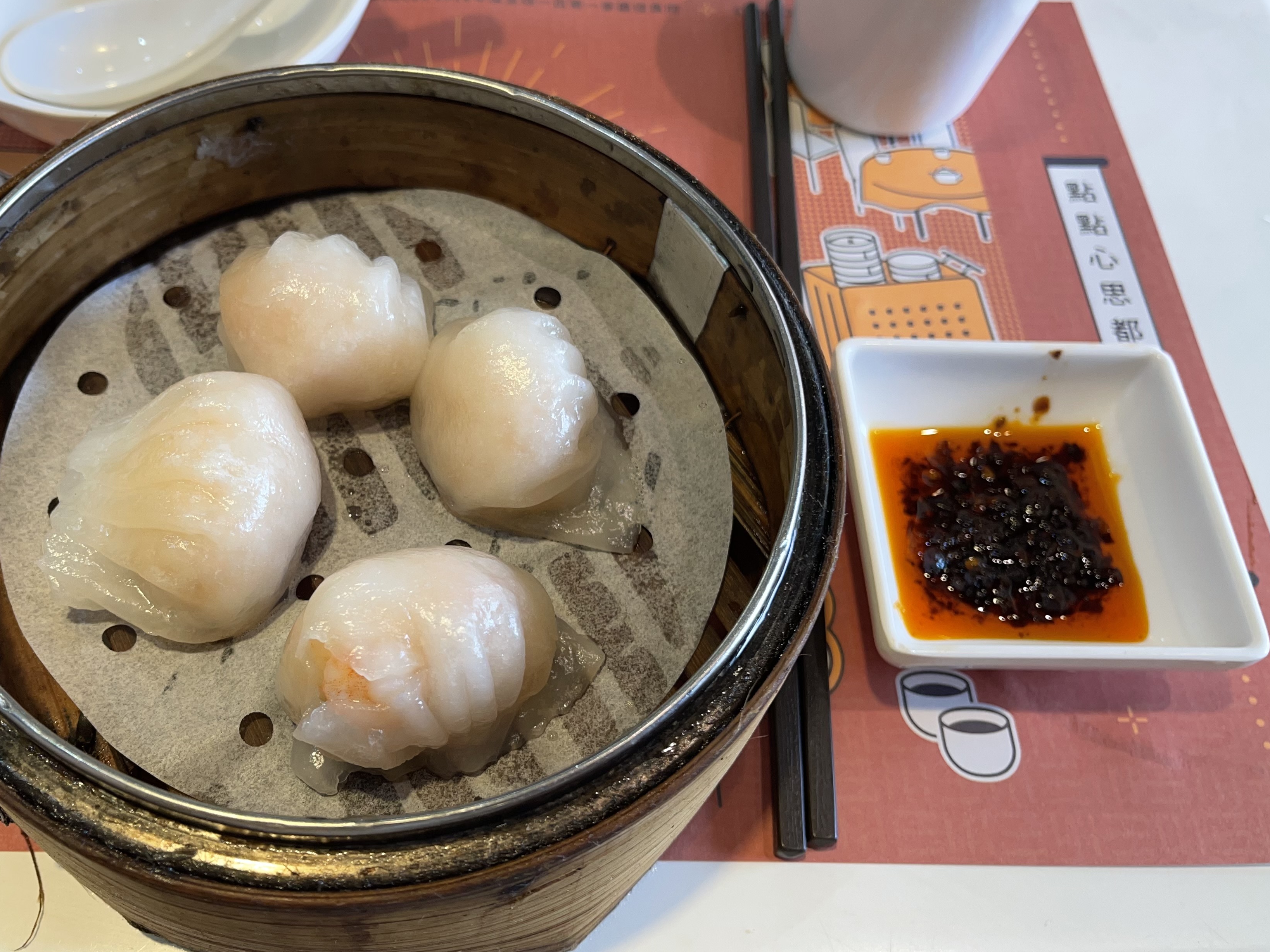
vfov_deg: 44.1
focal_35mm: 32
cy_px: 446
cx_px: 502
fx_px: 1174
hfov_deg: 56.3
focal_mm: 5.1
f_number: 1.6
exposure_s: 1/100
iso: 50
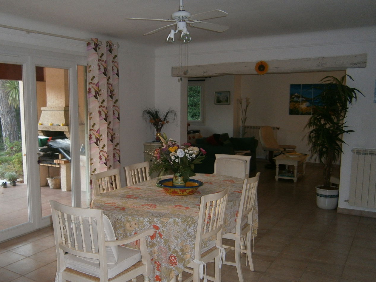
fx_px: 358
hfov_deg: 55.0
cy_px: 155
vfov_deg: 42.9
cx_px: 151
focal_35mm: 33
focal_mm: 4.7
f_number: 2.8
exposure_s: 1/30
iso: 125
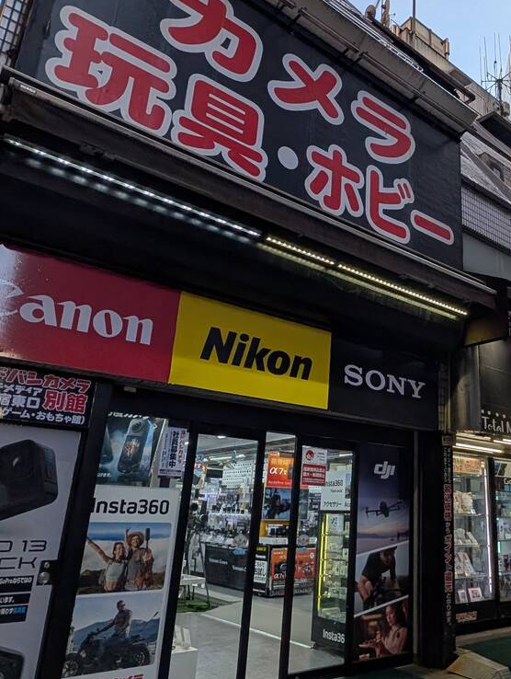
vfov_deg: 67.2
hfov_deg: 51.2
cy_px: 329
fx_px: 510
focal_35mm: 26
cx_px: 377
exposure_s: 1/887
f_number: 1.7
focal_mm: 2.02
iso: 47
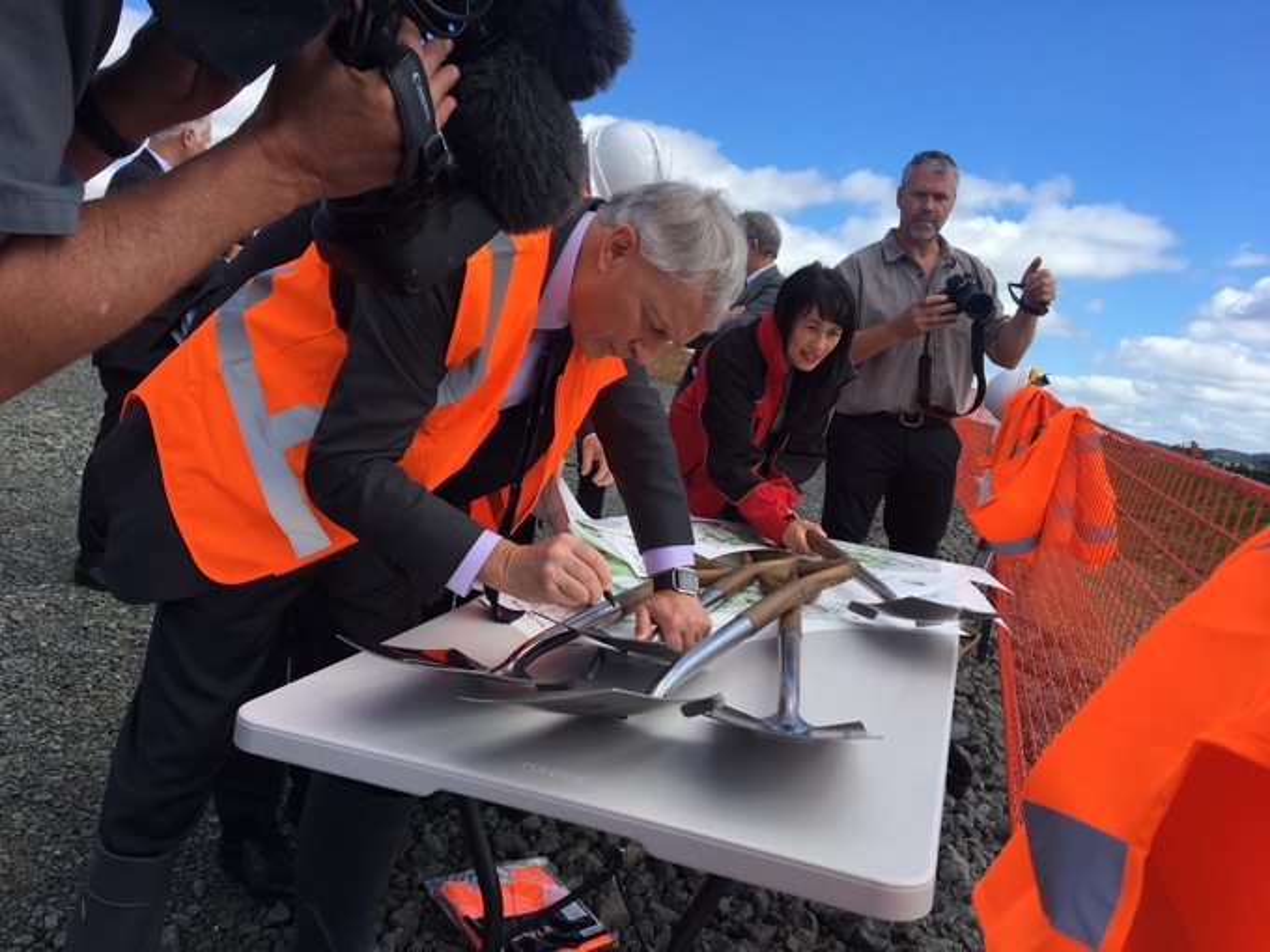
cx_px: 635
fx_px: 1064
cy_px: 476
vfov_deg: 48.2
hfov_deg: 61.7
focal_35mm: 29
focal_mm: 4.15
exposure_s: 1/1115
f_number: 2.2
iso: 25
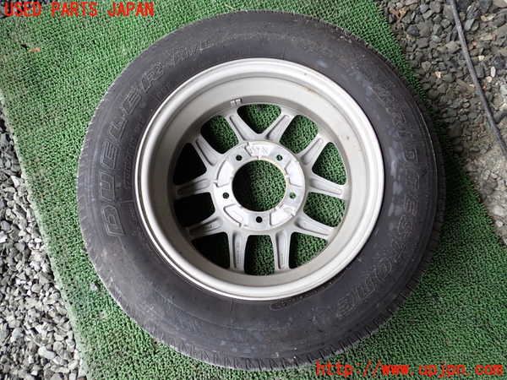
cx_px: 254
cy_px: 190
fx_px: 439
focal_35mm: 30
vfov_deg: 46.8
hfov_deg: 60.0
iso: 200
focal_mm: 5.4
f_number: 2.3
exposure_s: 1/100
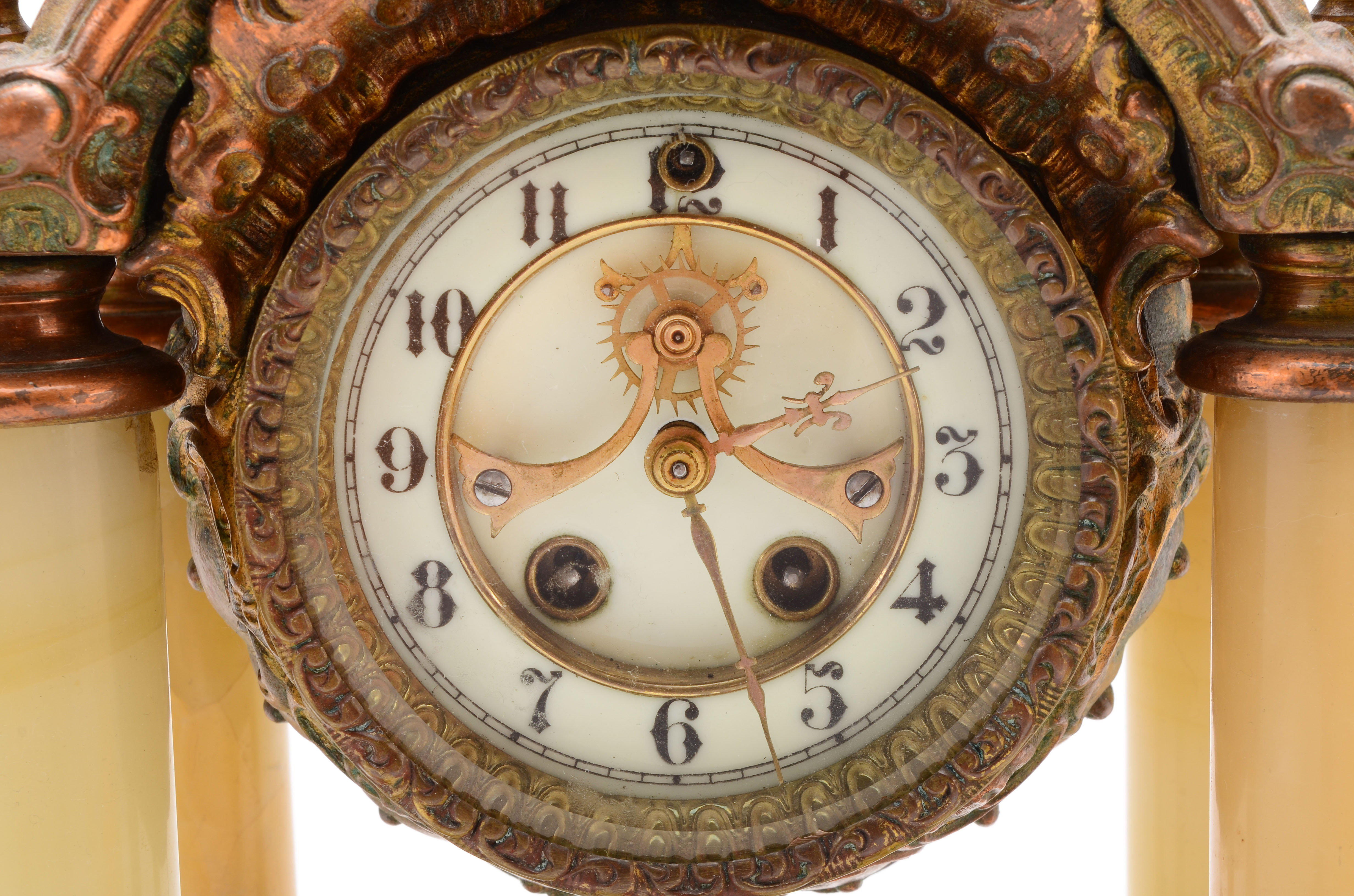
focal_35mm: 82
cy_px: 448
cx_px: 677
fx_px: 3096
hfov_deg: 24.7
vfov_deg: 16.5
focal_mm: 55
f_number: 18
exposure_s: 1/160
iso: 100
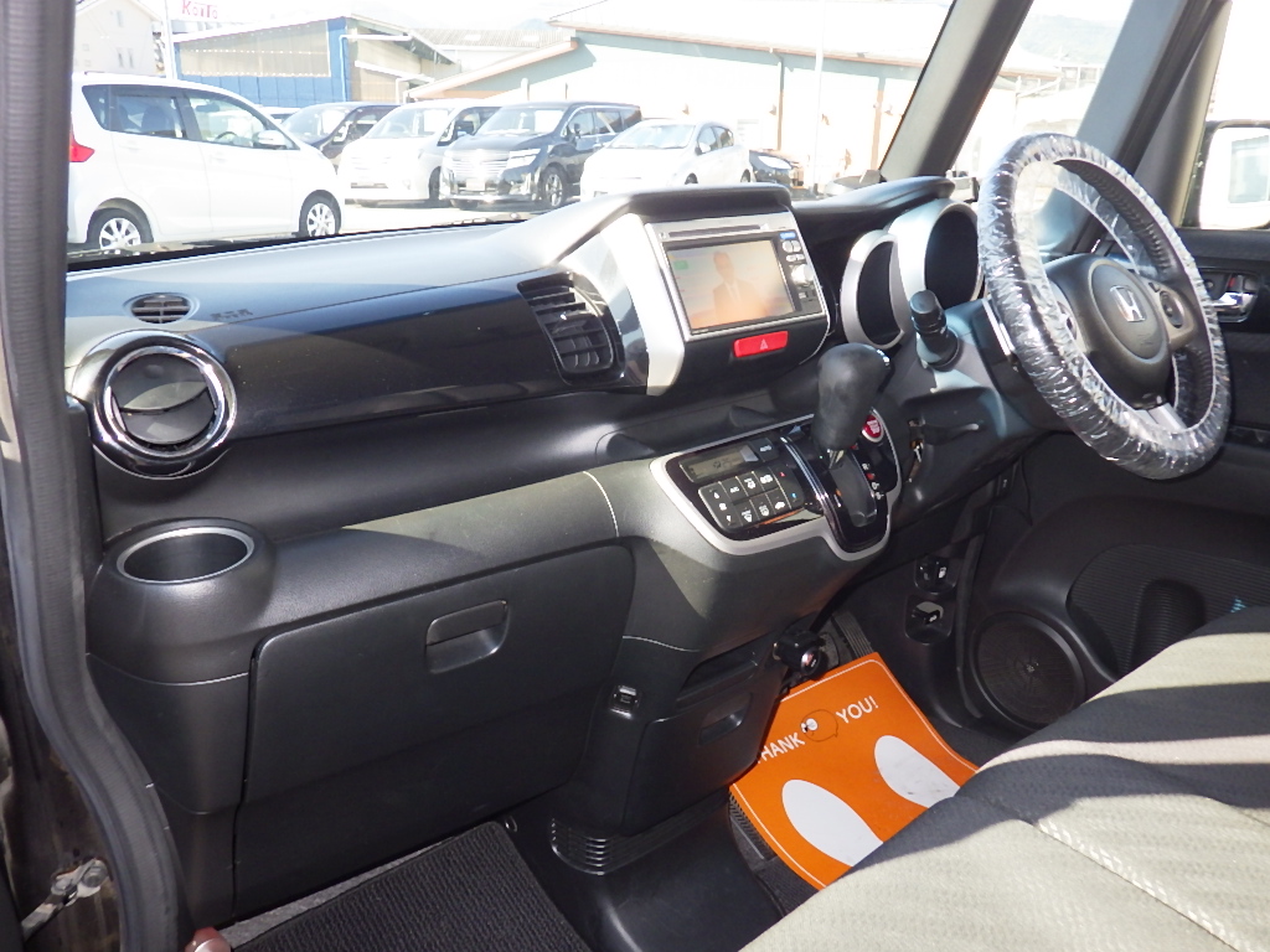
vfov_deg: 49.7
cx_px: 635
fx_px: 1027
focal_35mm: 28
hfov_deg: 63.4
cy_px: 476
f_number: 3.5
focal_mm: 5
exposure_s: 1/160
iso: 250
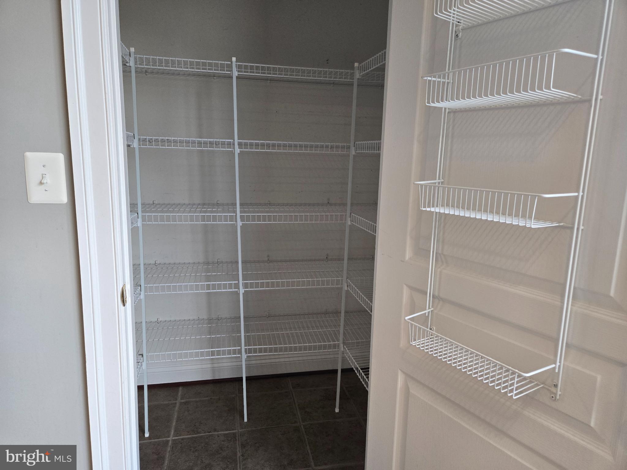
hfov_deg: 73.9
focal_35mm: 23
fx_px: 417
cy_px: 235
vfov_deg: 58.9
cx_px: 314
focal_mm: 5.4
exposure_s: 1/120
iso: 200
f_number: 1.8
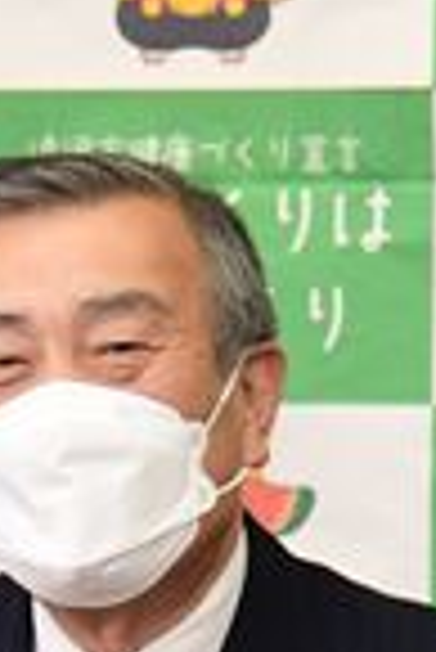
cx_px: 81
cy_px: 569
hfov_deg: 2.5
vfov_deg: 3.8
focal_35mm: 542
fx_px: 9817
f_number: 5.6
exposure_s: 1/100
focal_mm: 105
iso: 800
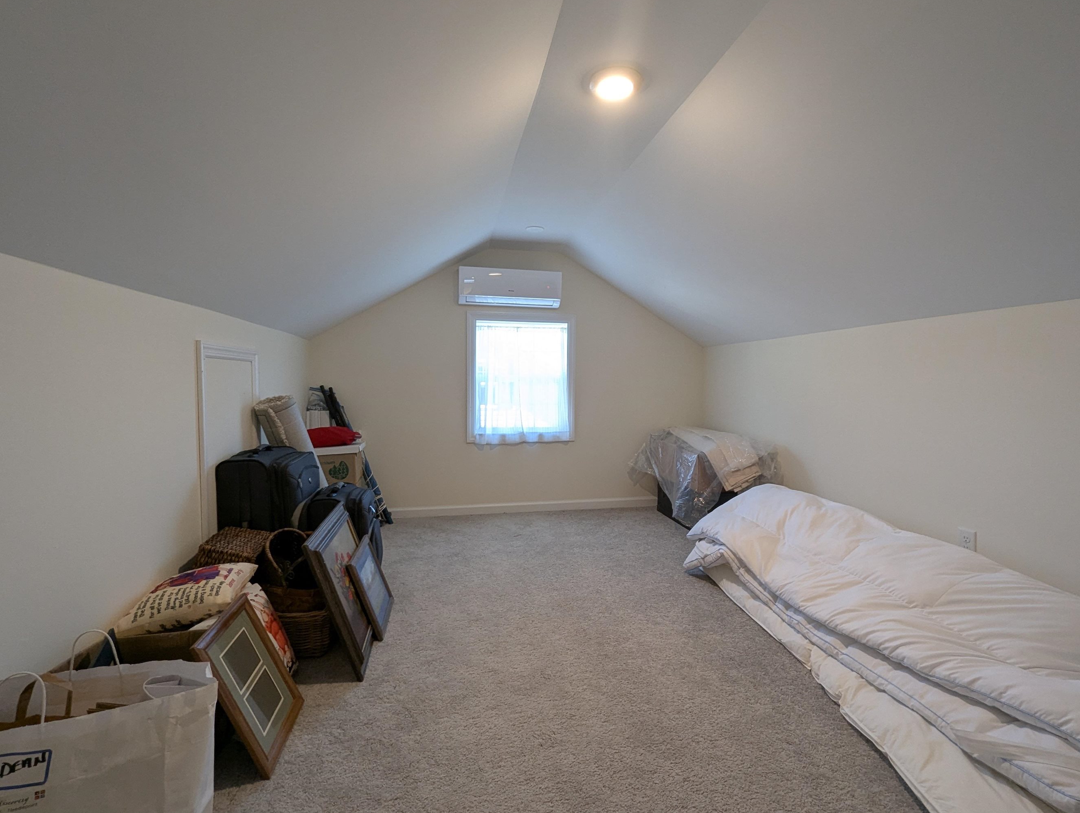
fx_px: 469
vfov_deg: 81.9
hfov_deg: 98.0
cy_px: 392
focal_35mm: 15
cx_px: 564
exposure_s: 1/30
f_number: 2.2
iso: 54
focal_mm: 1.95
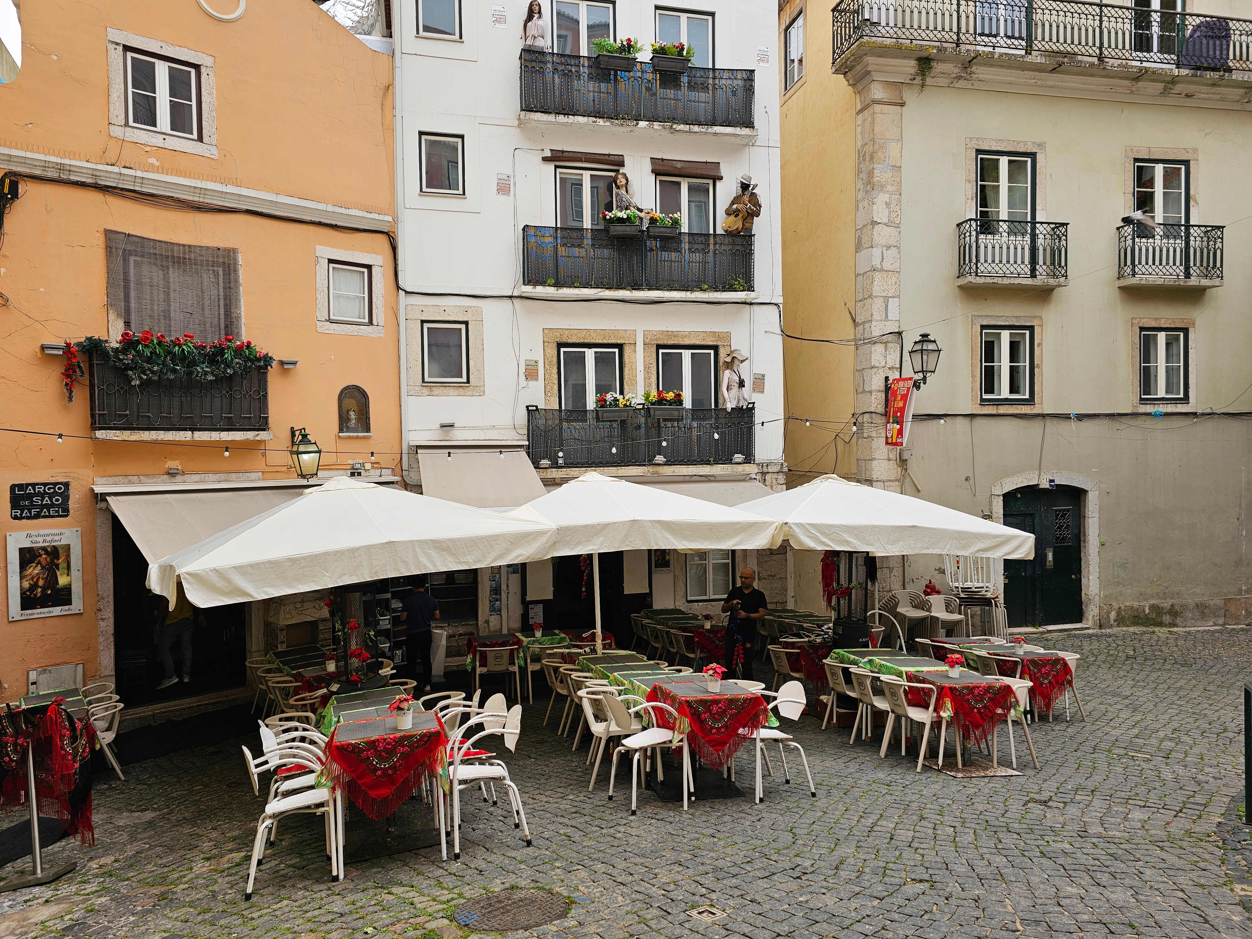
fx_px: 832
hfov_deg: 73.9
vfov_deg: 58.9
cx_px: 626
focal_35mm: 23
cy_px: 470
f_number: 1.7
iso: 10
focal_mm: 6.3
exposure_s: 1/317
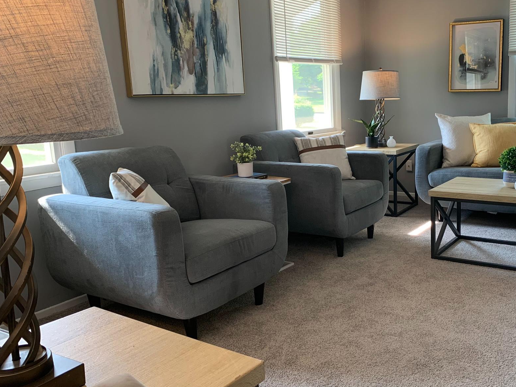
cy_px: 188
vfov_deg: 41.8
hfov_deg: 53.1
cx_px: 334
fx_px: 507
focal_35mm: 34
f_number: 1.8
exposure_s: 1/60
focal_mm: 4.25
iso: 80
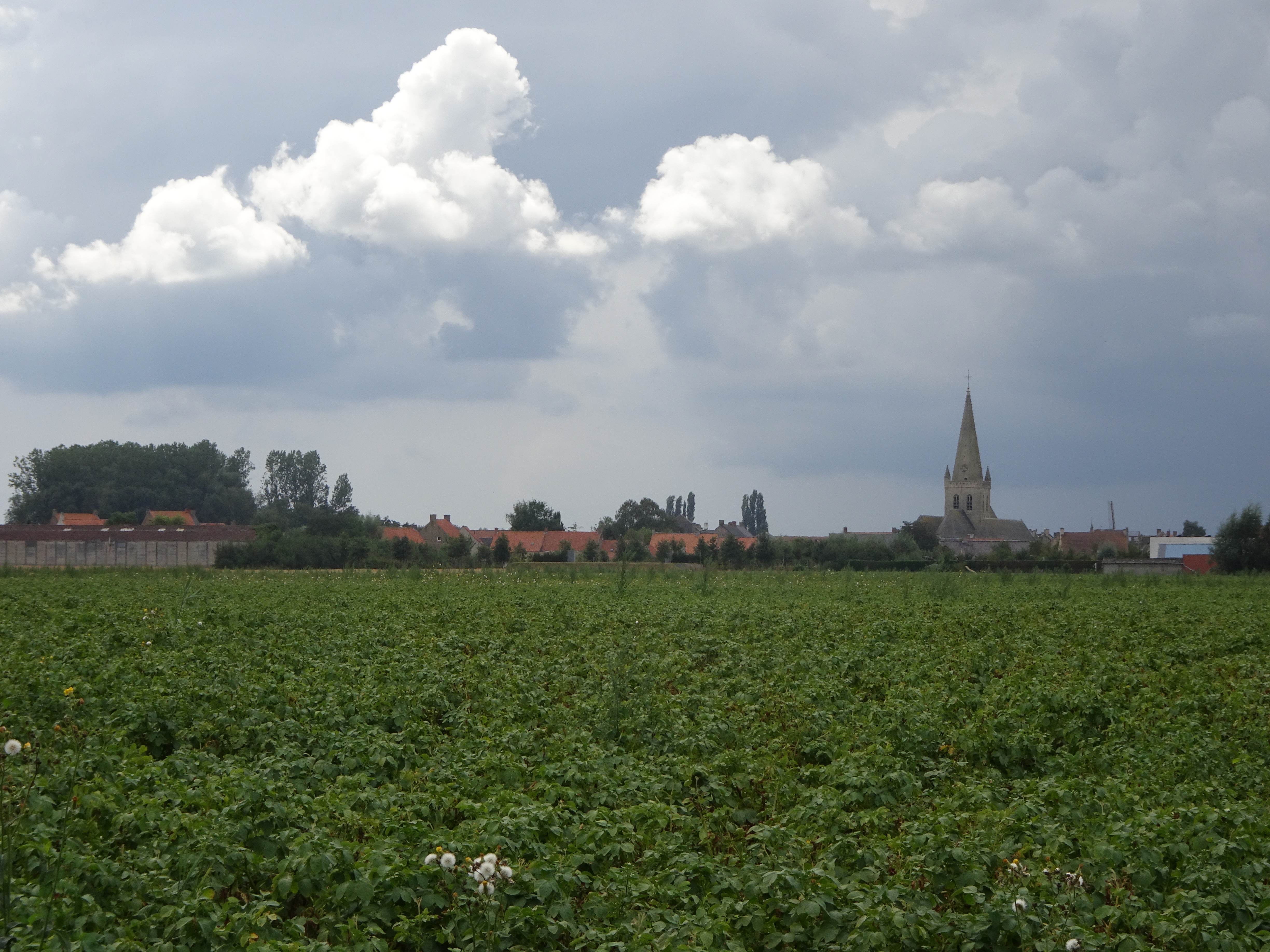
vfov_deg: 14.8
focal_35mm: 100
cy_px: 476
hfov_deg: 19.6
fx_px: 3669
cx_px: 635
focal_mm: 17.01
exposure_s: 1/500
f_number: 5
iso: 80
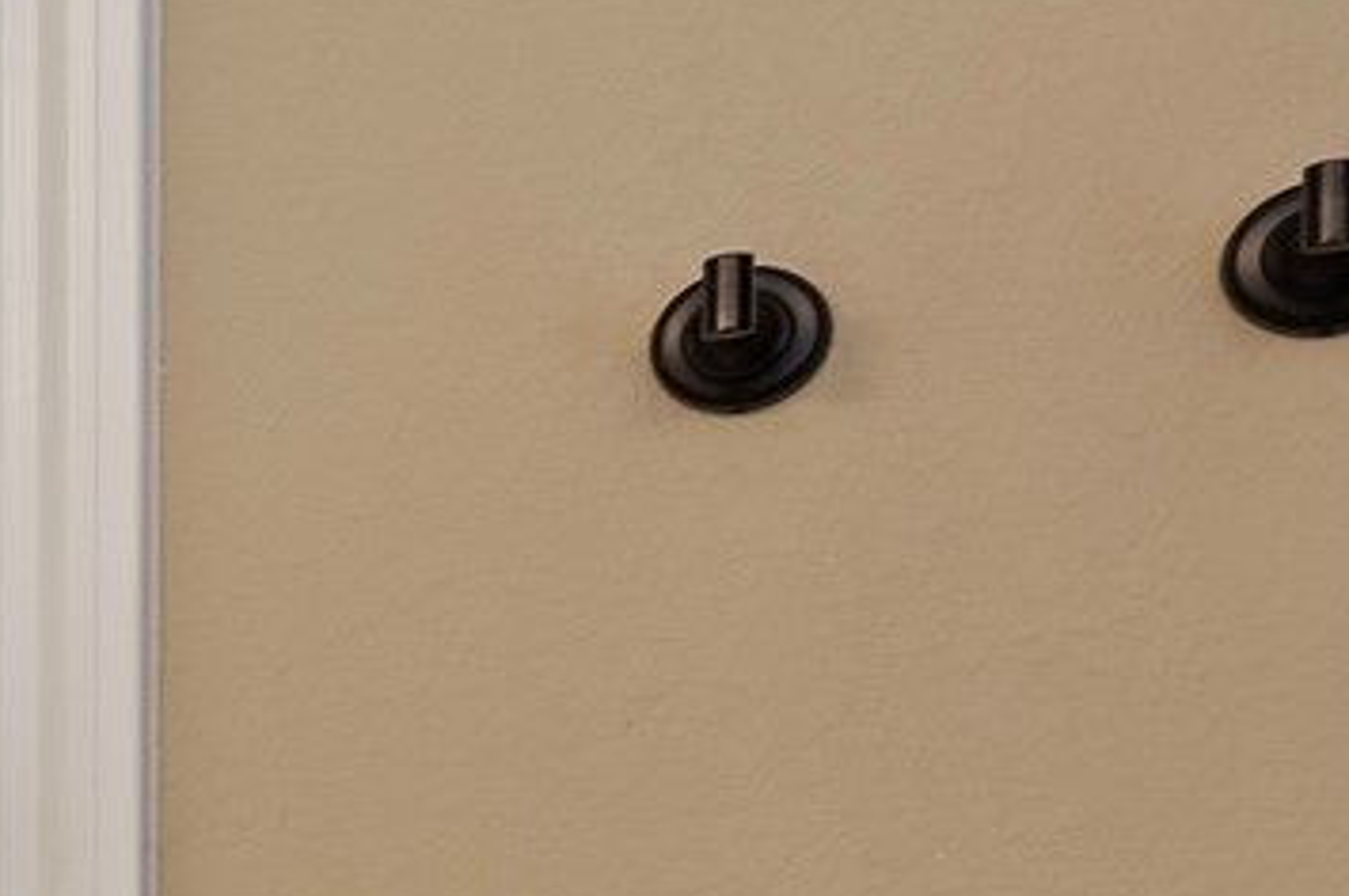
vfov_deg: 12.8
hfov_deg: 12.7
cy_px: 1541
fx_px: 3669
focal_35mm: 98
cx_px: -2329
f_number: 8
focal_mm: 16
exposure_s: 1/1.25
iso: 100
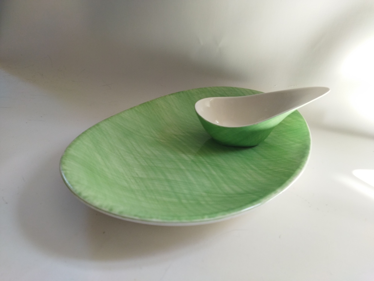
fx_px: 292
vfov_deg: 51.4
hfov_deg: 65.3
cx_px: 187
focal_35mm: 27
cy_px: 140
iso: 102
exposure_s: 1/100
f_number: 1.79
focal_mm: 4.71
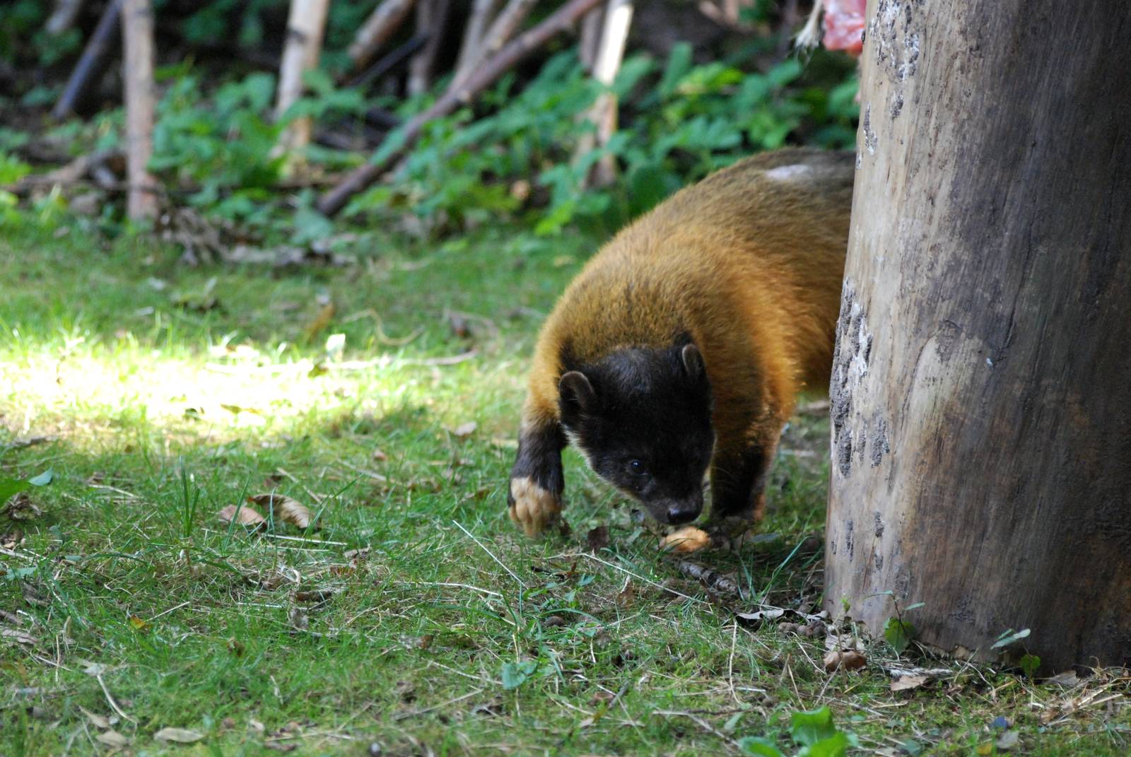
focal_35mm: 225
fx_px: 7077
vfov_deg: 6.1
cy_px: 378
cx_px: 566
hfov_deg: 9.1
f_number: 4.5
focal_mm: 150
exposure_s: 1/250
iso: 1600
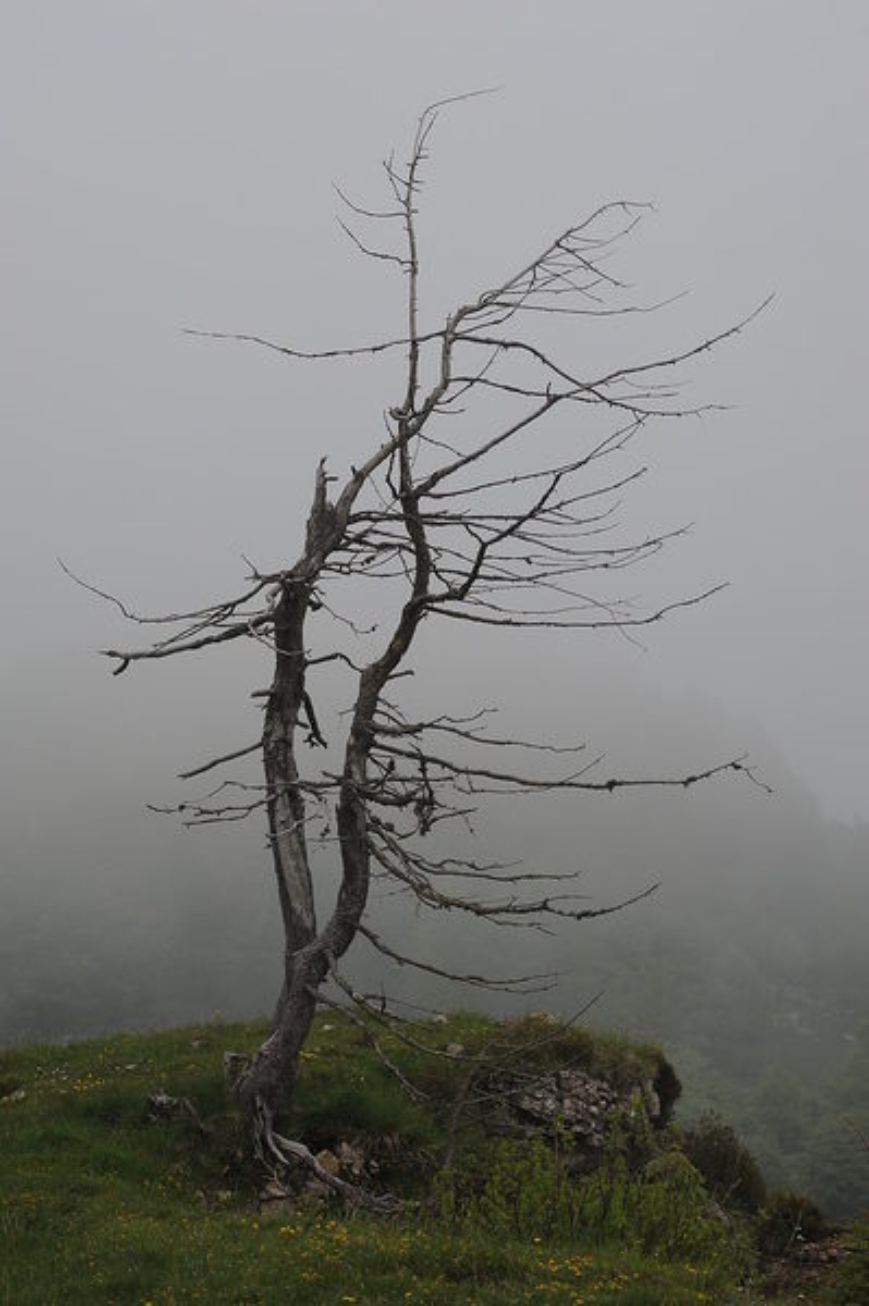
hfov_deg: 13.0
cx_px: 434
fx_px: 3808
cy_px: 653
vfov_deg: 19.5
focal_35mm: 105
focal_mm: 105
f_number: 8
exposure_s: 1/1000
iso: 400
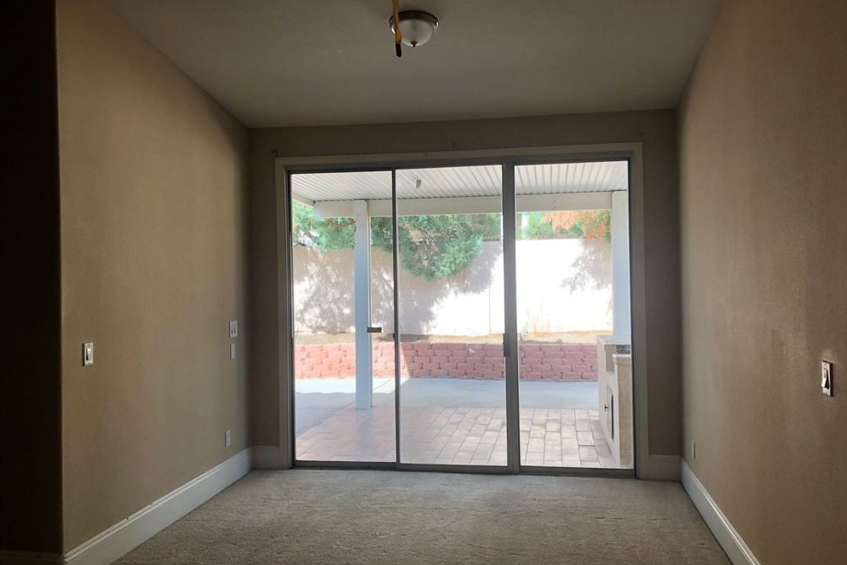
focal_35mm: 30
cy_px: 273
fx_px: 706
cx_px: 432
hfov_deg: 61.9
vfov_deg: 43.6
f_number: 1.8
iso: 20
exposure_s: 1/209
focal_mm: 3.99
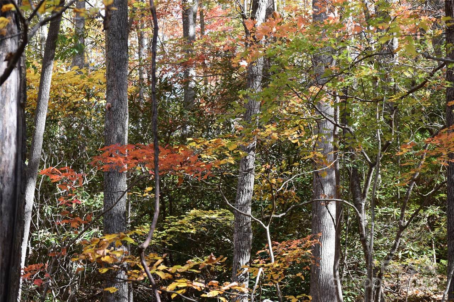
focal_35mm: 128
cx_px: 227
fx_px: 1608
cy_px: 151
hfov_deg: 16.1
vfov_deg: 10.8
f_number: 5.6
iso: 400
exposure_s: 1/125
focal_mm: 85
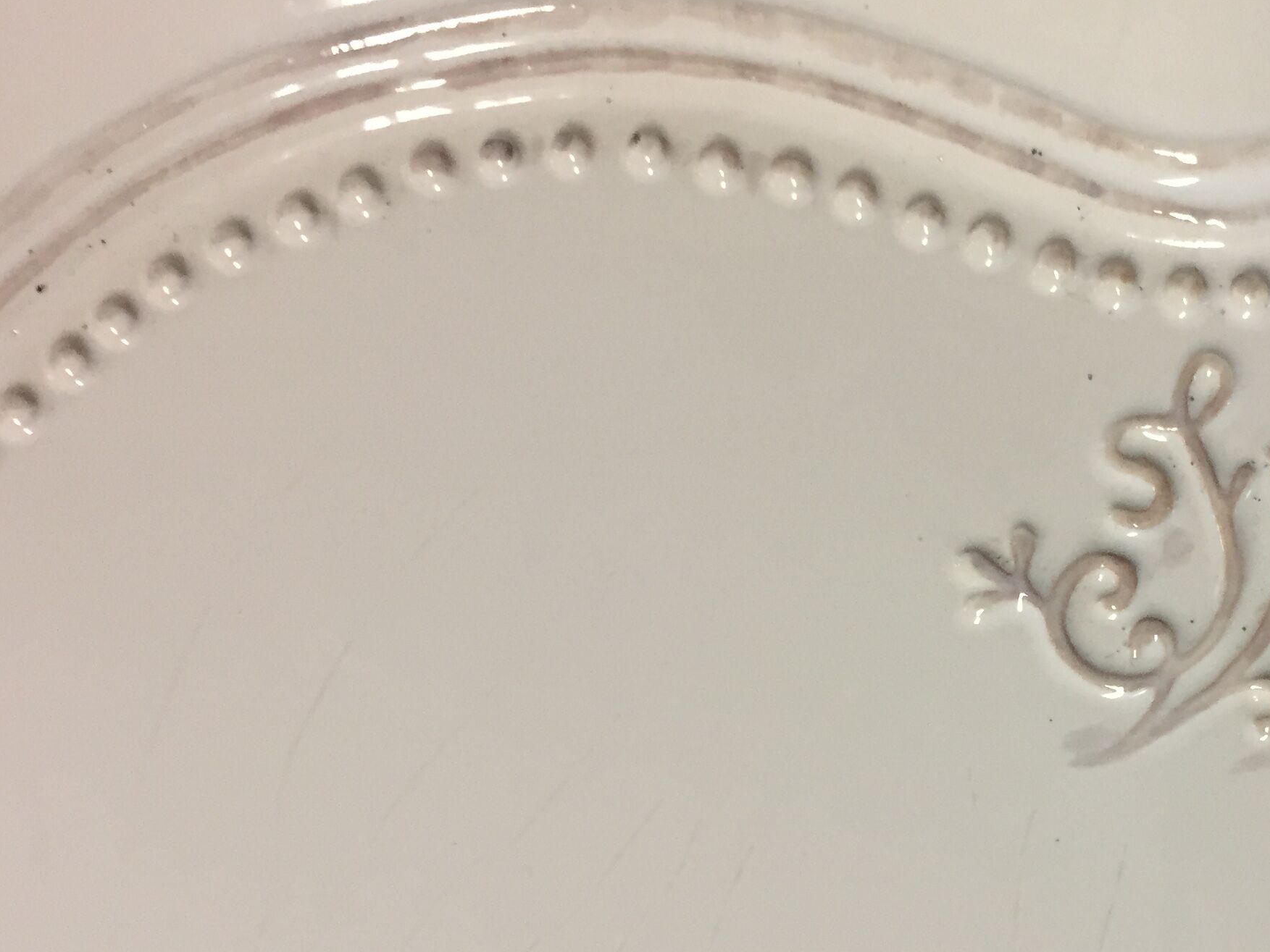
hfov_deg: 34.2
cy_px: 697
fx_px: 1981
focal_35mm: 54
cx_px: 1054
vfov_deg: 26.7
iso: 40
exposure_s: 1/33
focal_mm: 4.15
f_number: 2.2
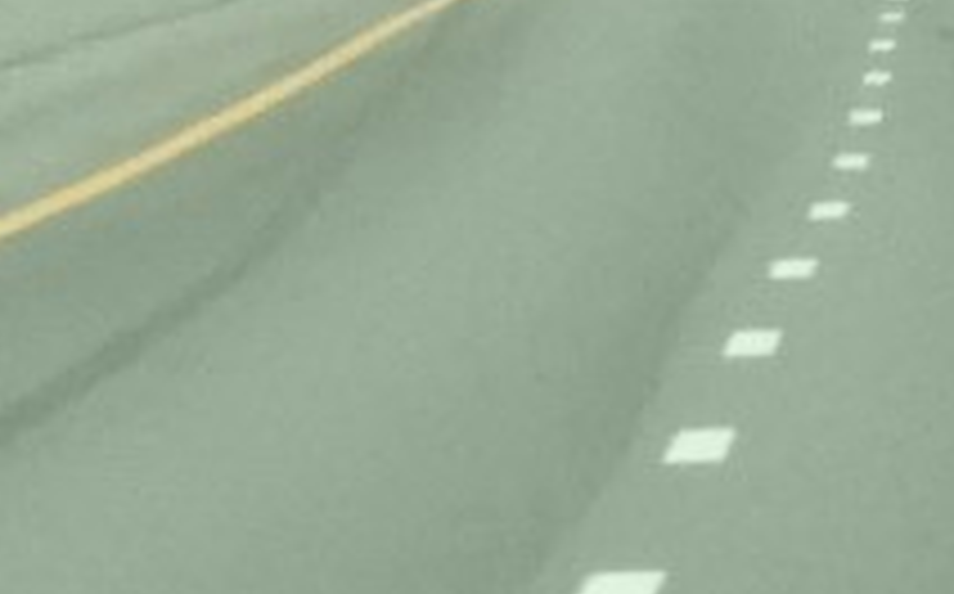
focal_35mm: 756
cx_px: -1660
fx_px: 19635
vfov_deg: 1.7
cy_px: -220
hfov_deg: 2.8
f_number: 7.6
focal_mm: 18.8
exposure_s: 1/3200
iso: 1600
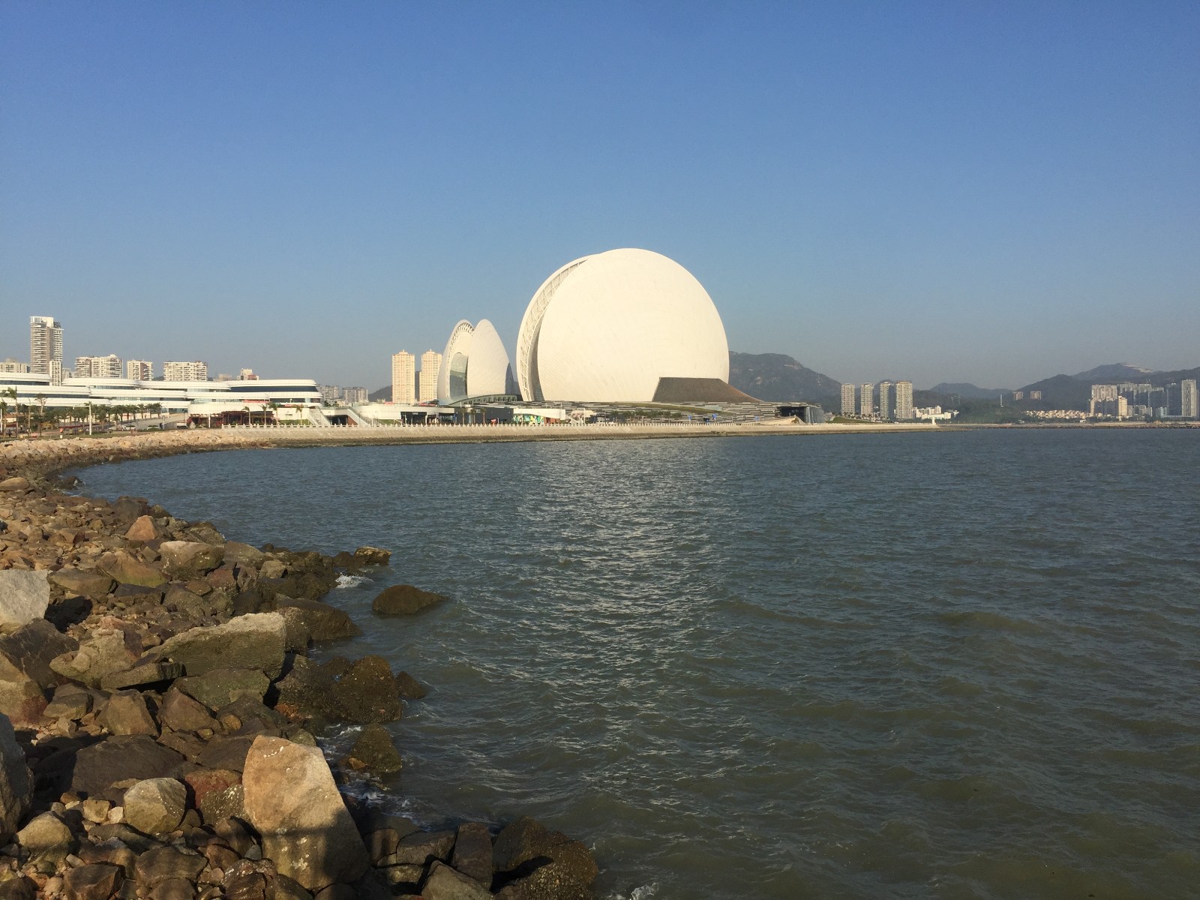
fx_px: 1005
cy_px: 450
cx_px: 600
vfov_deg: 48.2
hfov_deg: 61.7
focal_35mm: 29
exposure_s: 1/3300
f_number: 2.2
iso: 32
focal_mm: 4.15
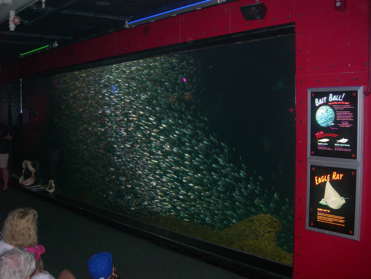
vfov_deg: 37.7
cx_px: 186
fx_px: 407
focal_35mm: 38
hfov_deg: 49.0
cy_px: 140
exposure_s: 1/60.1
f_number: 2.8
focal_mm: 7.8
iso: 200
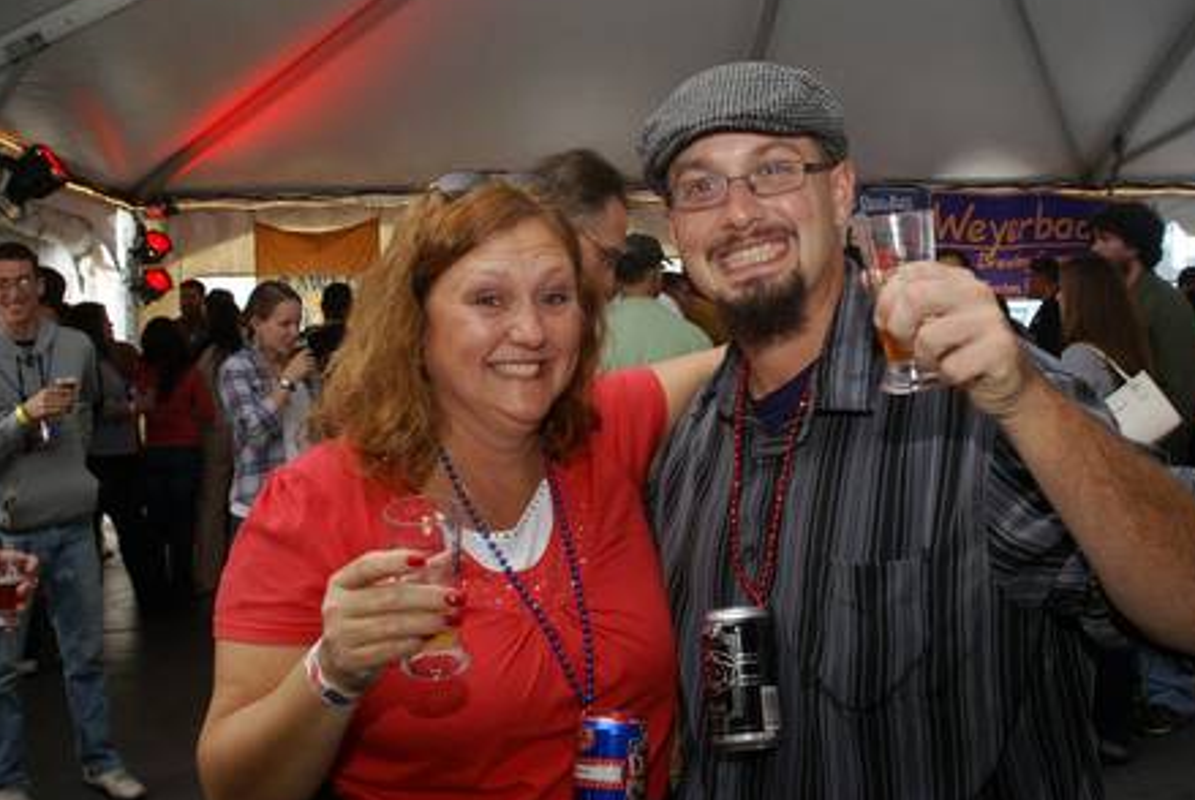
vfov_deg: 32.7
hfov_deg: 47.3
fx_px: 1363
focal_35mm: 41
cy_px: 369
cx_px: 653
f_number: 8
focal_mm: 24
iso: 400
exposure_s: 1/60
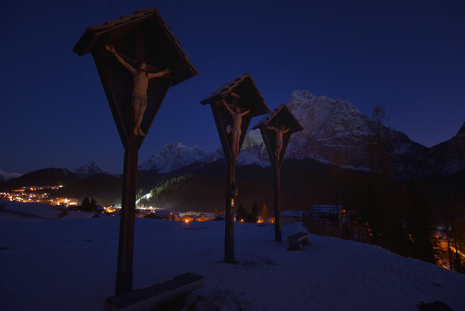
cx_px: 232
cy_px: 156
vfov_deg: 70.5
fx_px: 220
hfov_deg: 93.3
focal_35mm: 17
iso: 100
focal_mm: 17
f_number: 5
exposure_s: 20
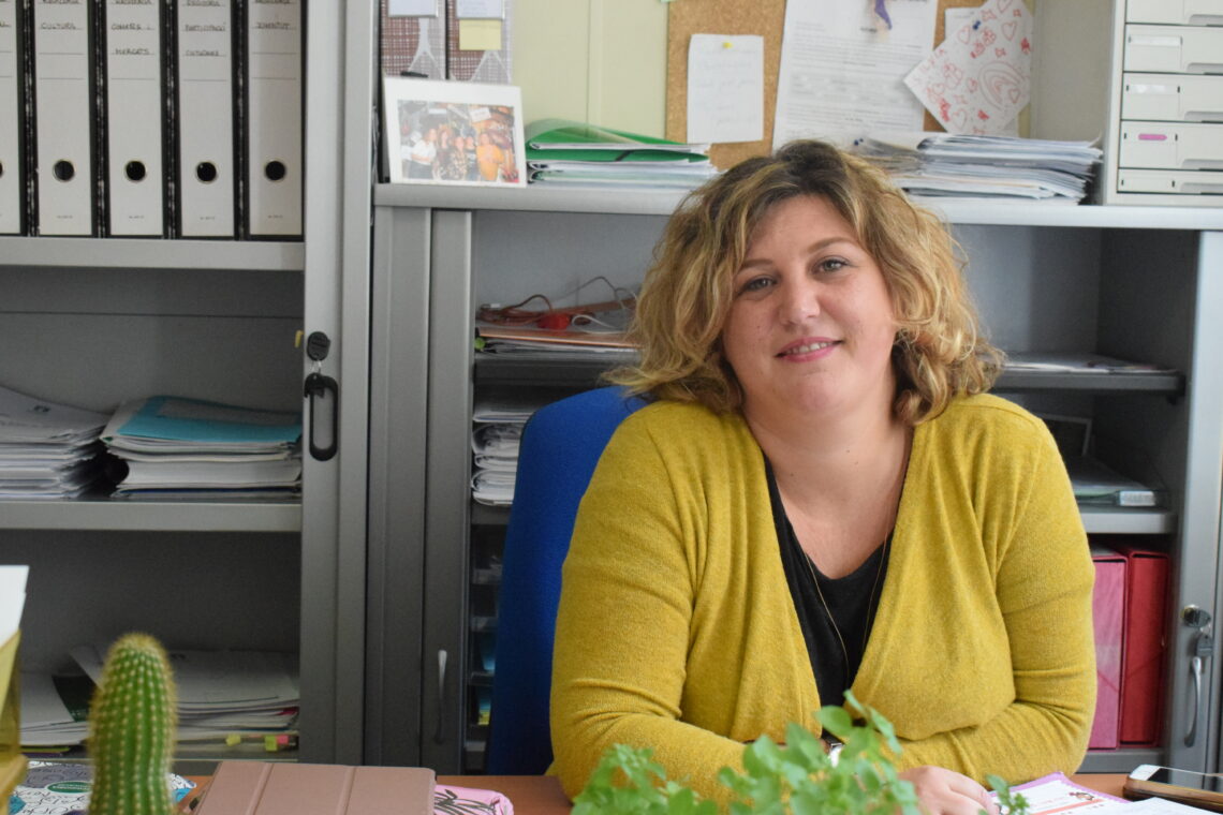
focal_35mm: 57
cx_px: 612
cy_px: 408
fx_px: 1936
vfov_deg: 23.8
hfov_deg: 35.1
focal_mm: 38
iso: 6400
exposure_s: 1/320
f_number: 9
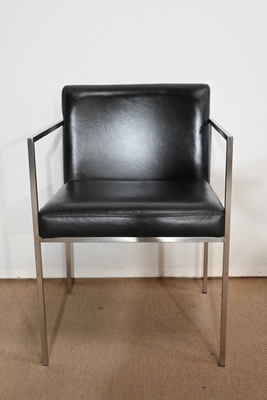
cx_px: 134
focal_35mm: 47
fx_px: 522
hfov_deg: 28.7
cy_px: 200
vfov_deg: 41.9
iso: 2800
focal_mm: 47
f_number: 6
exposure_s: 1/125
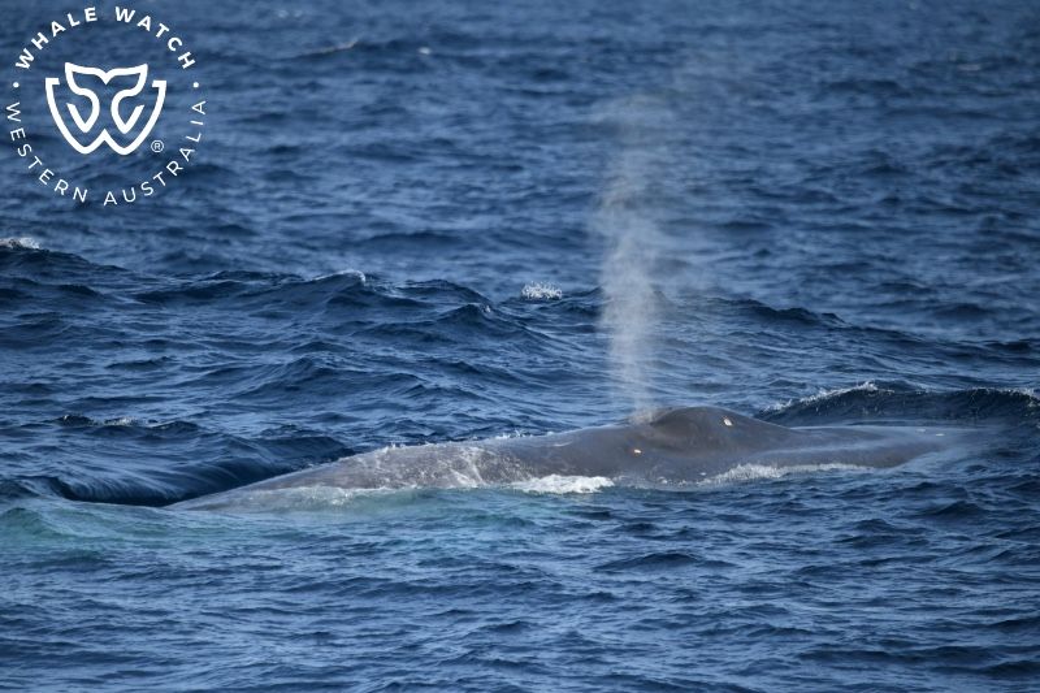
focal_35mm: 600
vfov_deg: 2.3
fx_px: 17329
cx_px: 520
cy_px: 346
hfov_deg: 3.4
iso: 1600
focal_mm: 600
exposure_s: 1/8000
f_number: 6.3
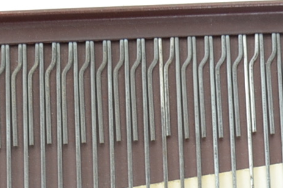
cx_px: 192
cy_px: 425
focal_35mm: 191
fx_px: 1499
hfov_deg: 10.8
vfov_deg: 6.8
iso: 250
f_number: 6.3
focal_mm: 24
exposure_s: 1/160
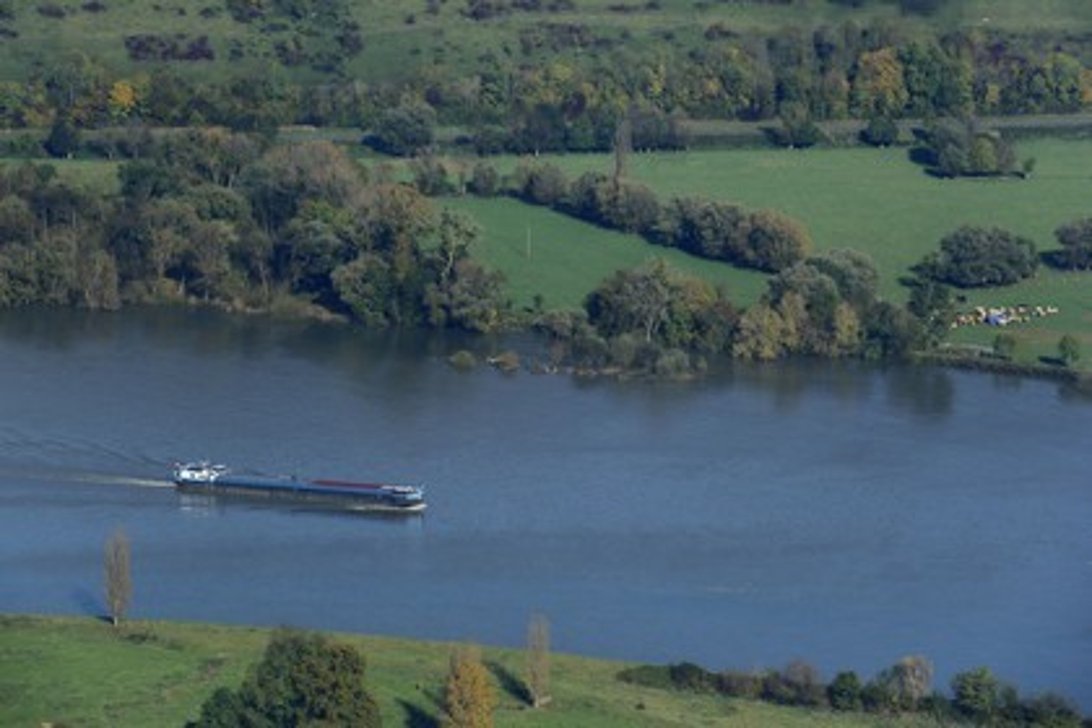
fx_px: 6066
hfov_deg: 10.3
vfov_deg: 6.9
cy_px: 364
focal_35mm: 200
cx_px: 546
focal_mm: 200
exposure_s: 1/800
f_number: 9
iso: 400
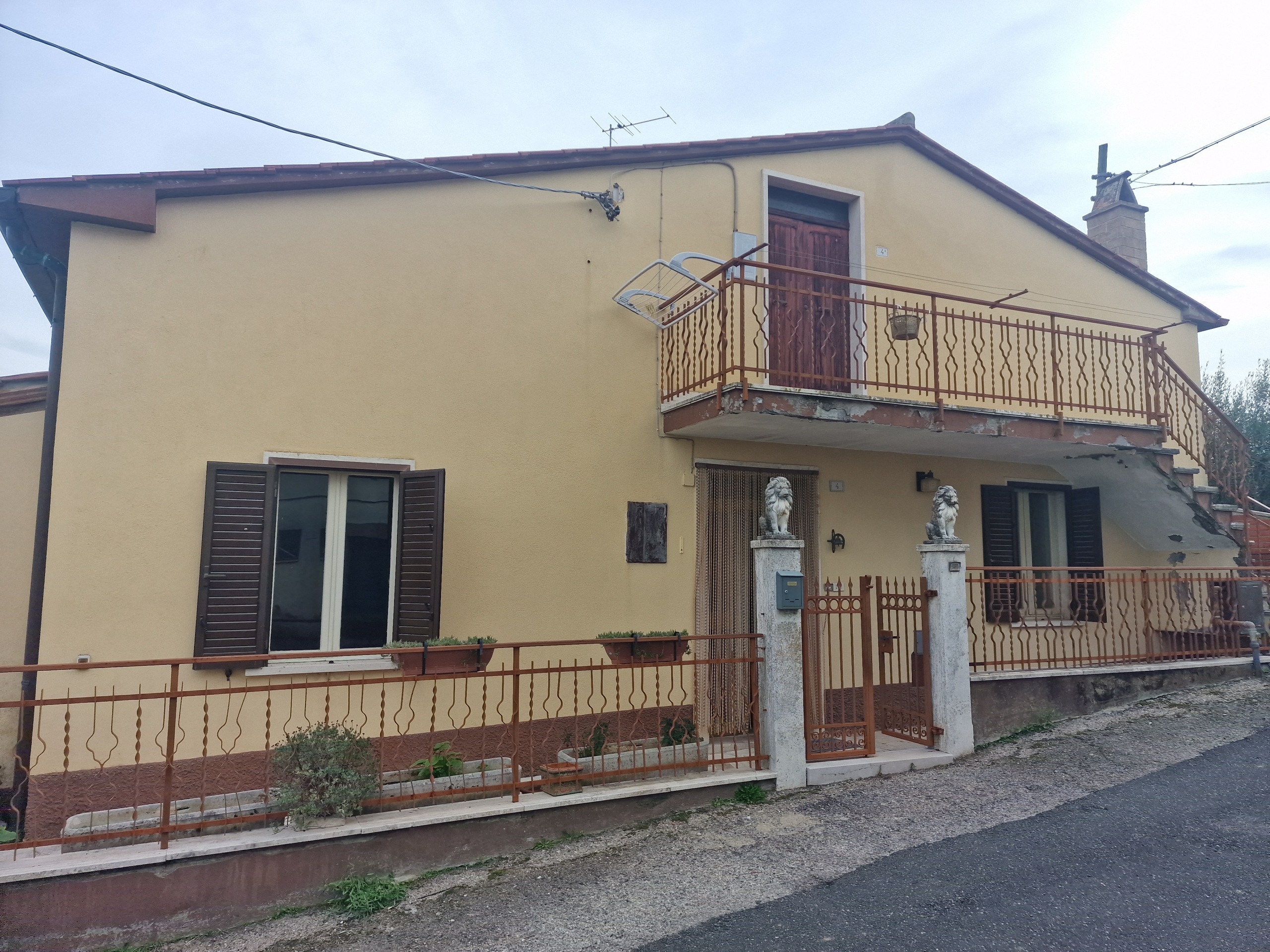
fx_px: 844
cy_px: 476
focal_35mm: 23
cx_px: 635
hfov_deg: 73.9
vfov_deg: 58.9
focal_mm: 6.4
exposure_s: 1/440
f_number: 1.8
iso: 50
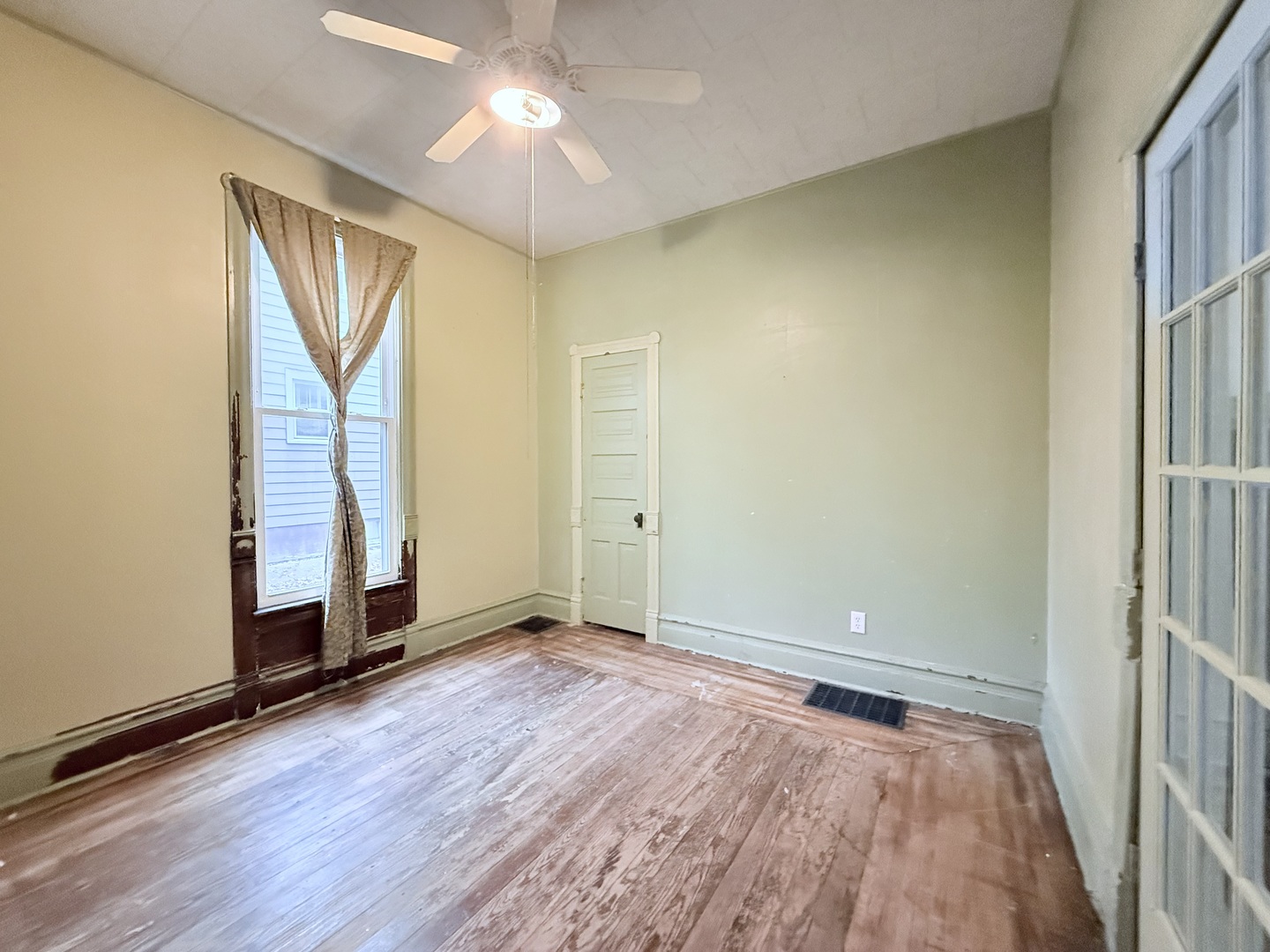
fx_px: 514
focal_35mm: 14
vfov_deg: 85.7
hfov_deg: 102.1
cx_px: 635
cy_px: 476
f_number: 2.2
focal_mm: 2.22
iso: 1250
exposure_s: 1/60
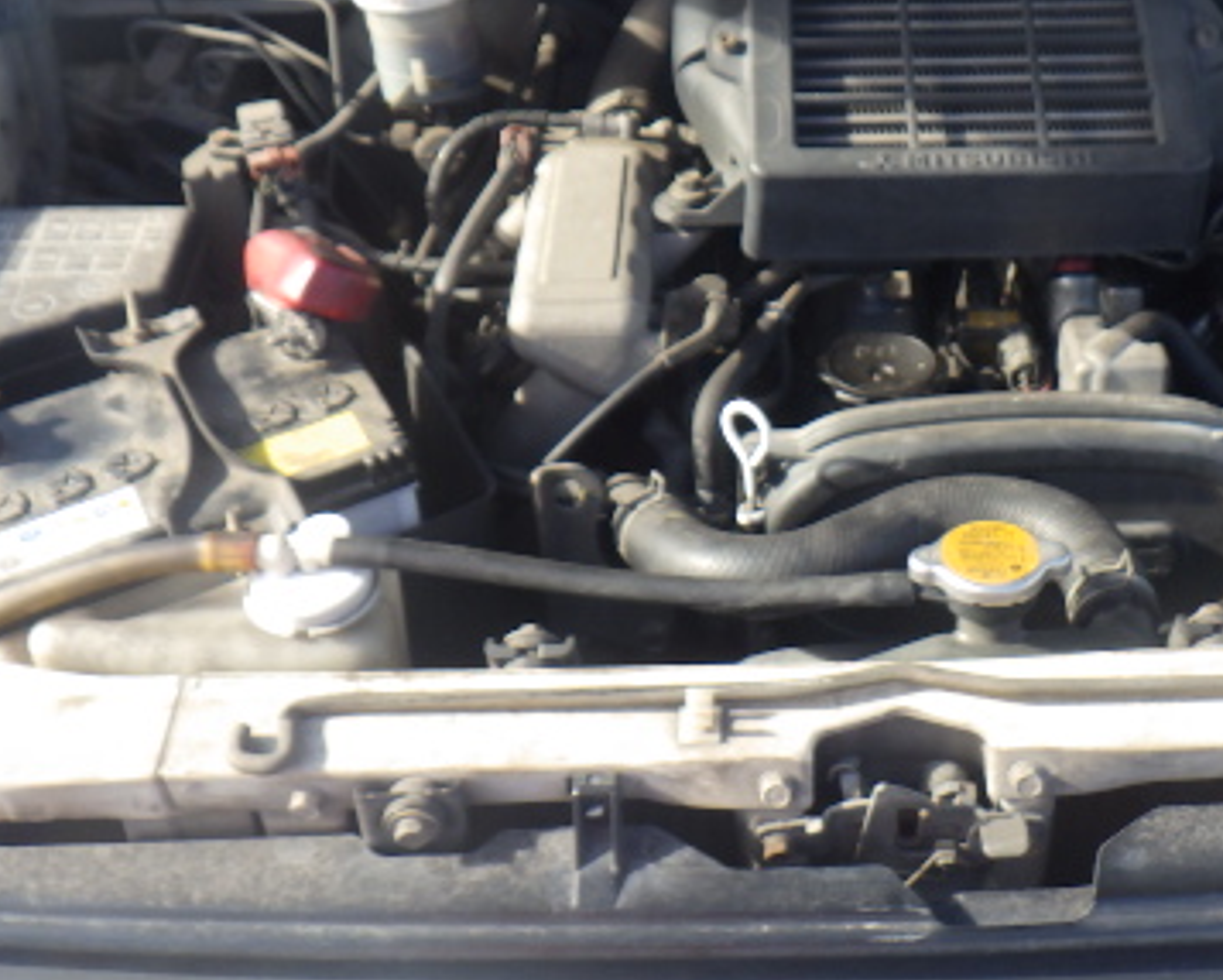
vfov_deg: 30.3
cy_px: 240
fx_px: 1775
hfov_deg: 37.4
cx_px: 853
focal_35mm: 49
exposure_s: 1/160
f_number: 4.2
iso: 125
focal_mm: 5
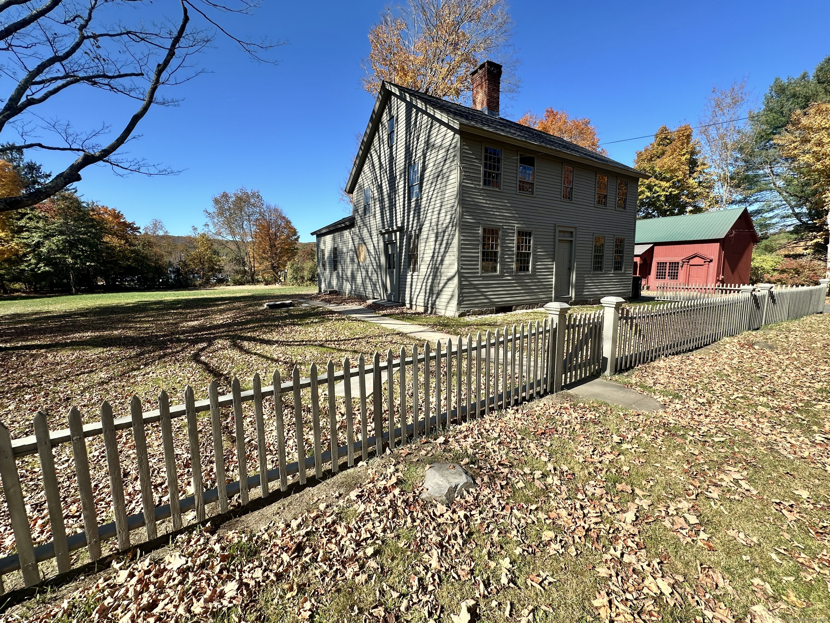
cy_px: 312
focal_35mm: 14
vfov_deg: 85.7
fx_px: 336
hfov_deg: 102.1
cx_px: 415
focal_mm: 2.22
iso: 40
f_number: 2.2
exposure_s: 1/932
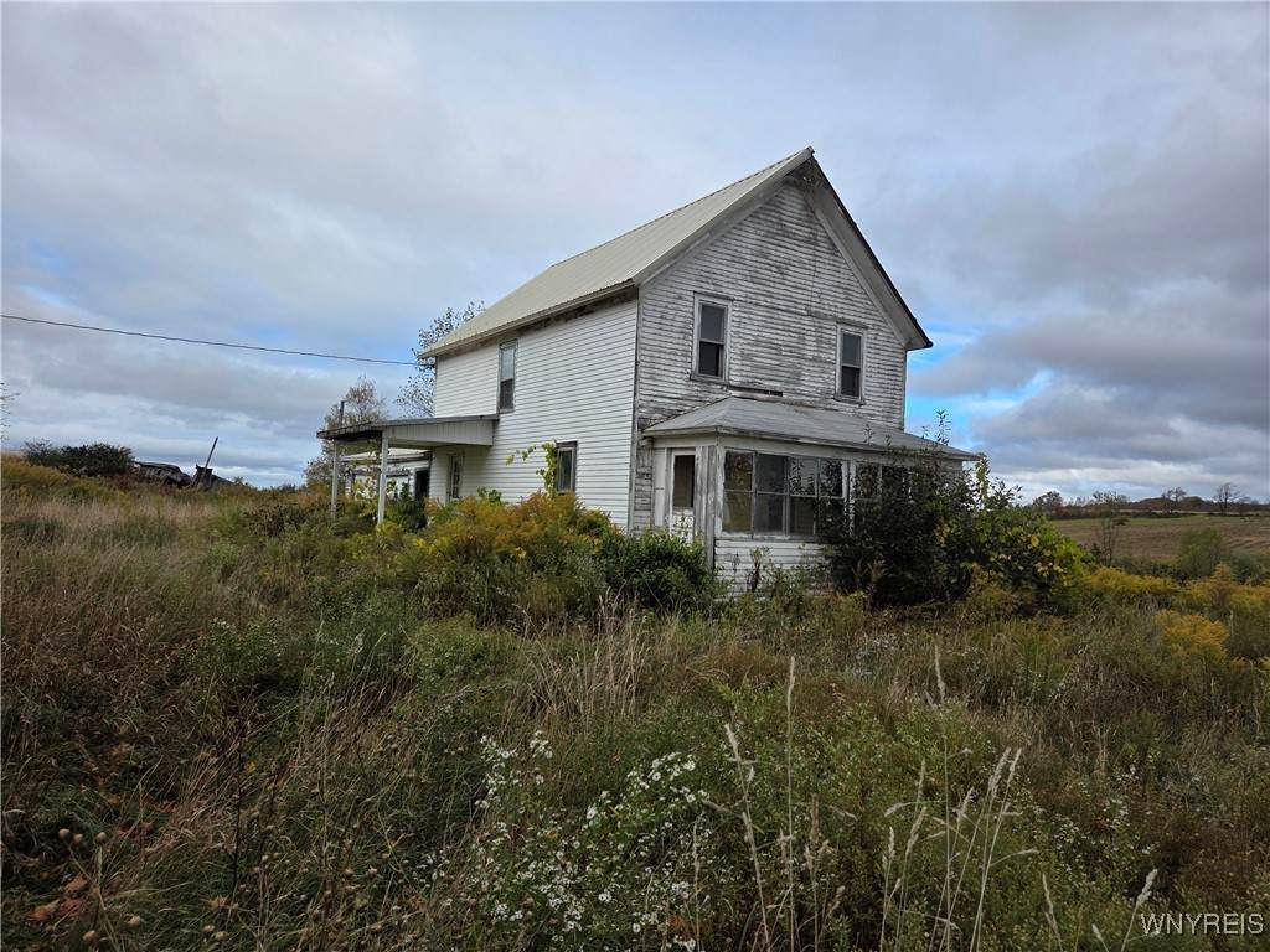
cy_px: 476
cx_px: 635
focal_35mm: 23
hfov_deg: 73.9
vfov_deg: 58.9
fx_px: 844
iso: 80
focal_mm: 5.4
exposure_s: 1/3318
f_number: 1.8
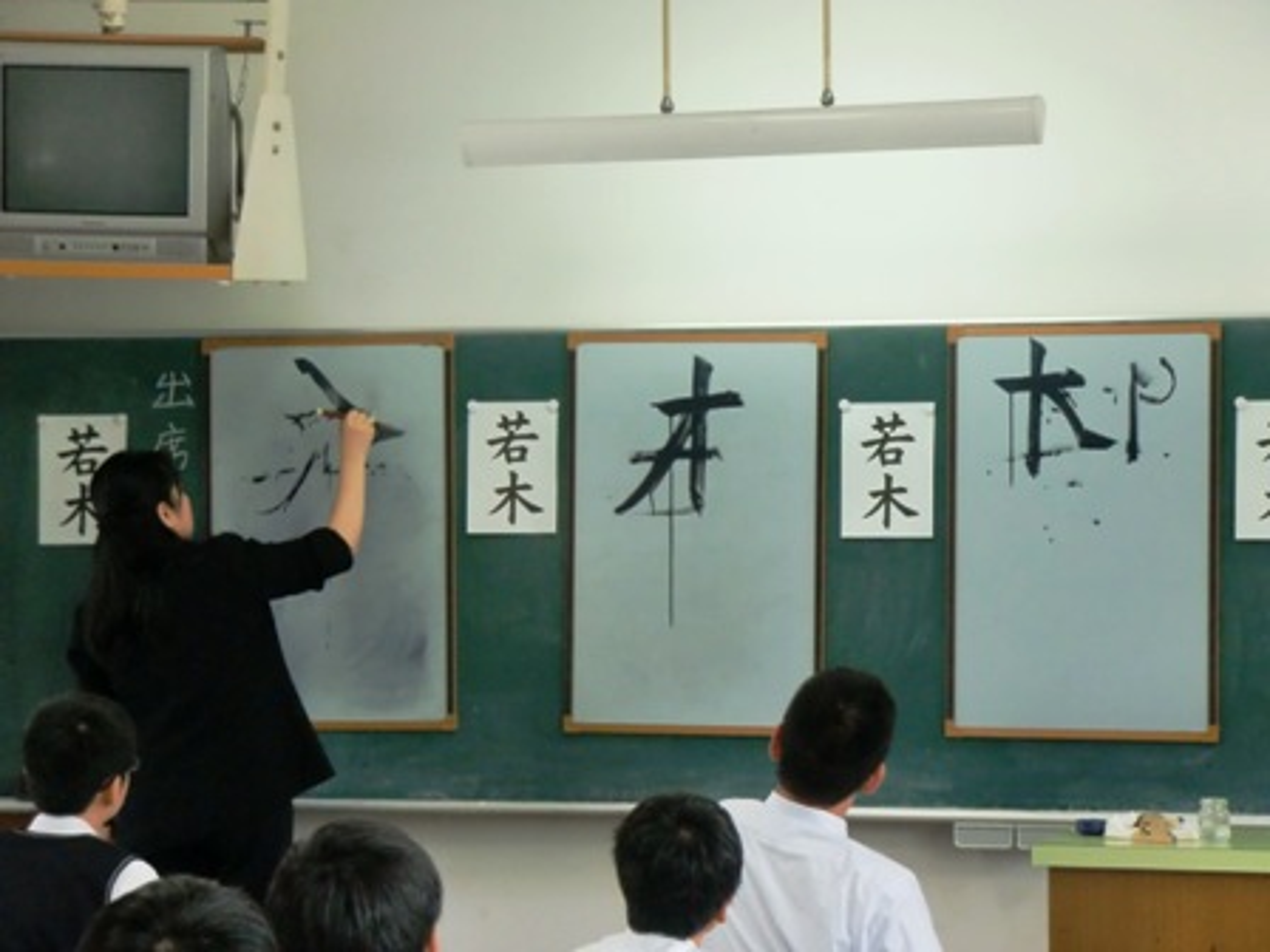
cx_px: 635
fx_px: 3852
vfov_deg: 14.1
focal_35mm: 105
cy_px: 476
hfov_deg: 18.7
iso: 400
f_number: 5
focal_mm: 18.8
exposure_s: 1/100
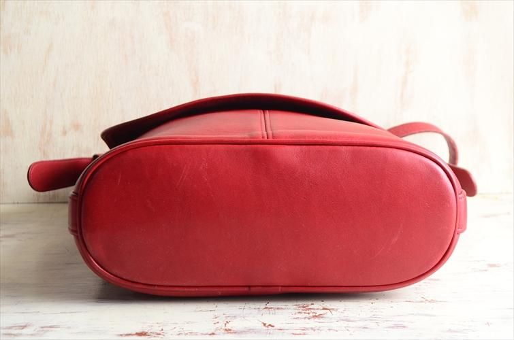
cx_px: 257
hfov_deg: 28.1
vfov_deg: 18.8
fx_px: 1026
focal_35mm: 72
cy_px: 170
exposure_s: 1/100
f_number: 9
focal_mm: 48
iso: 800
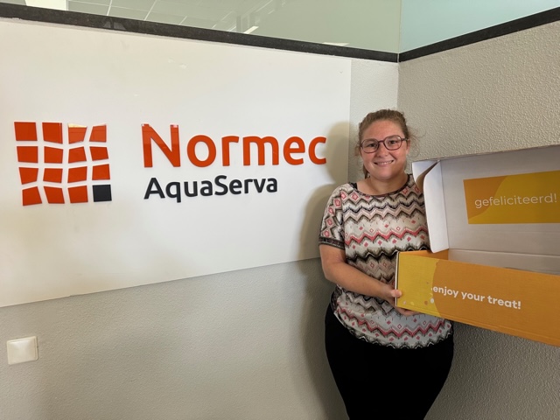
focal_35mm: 24
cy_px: 210
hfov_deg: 71.6
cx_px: 280
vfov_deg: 56.8
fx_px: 388
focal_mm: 6.86
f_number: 1.78
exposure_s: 1/50
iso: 160
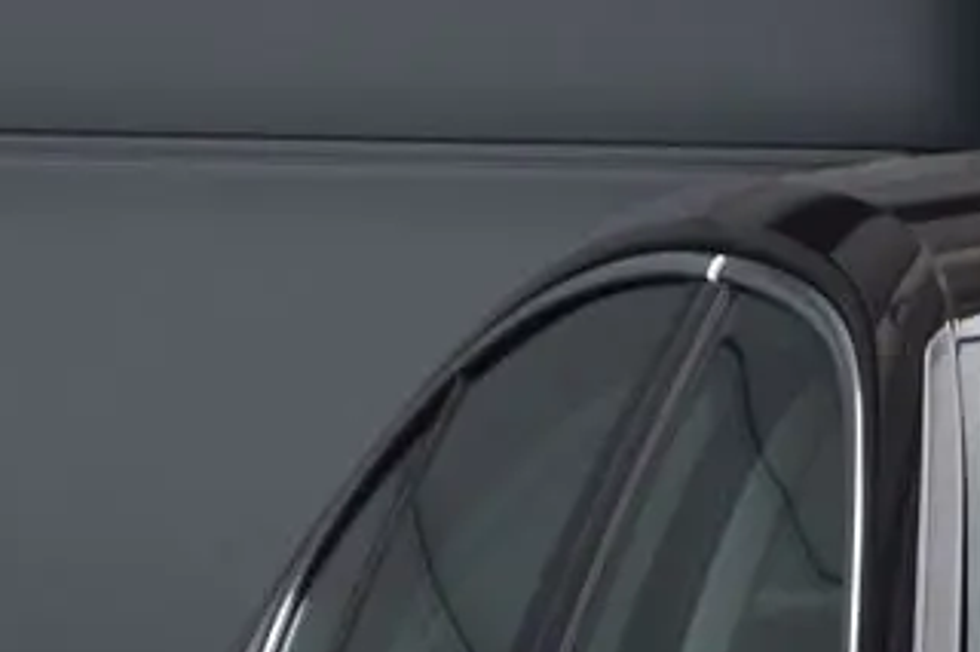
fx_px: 20813
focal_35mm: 765
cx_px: 2174
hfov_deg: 2.7
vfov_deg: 1.8
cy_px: 1543
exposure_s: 1/500
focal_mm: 85
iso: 320
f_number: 5.3
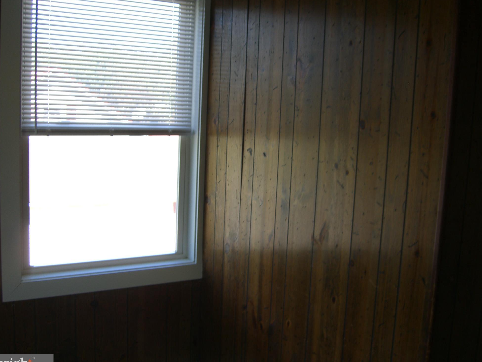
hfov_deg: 46.8
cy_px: 184
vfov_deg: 36.0
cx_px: 245
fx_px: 557
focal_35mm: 40
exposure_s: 1/80
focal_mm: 7.9
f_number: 2.8
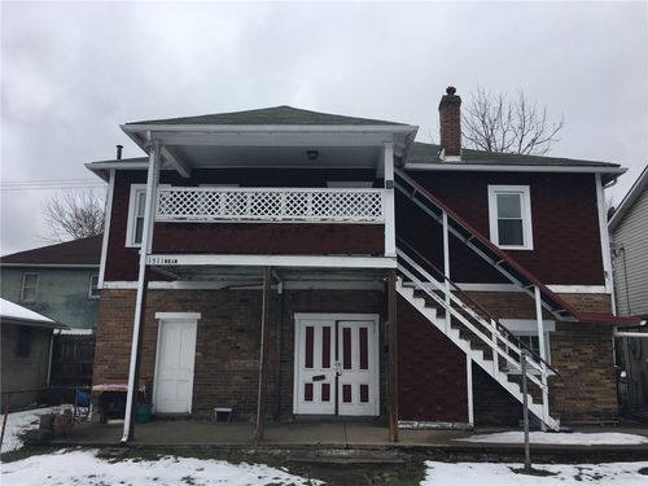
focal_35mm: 29
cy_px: 243
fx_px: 543
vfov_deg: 48.2
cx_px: 324
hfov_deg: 61.7
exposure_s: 1/732
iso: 25
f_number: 2.2
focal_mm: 4.15
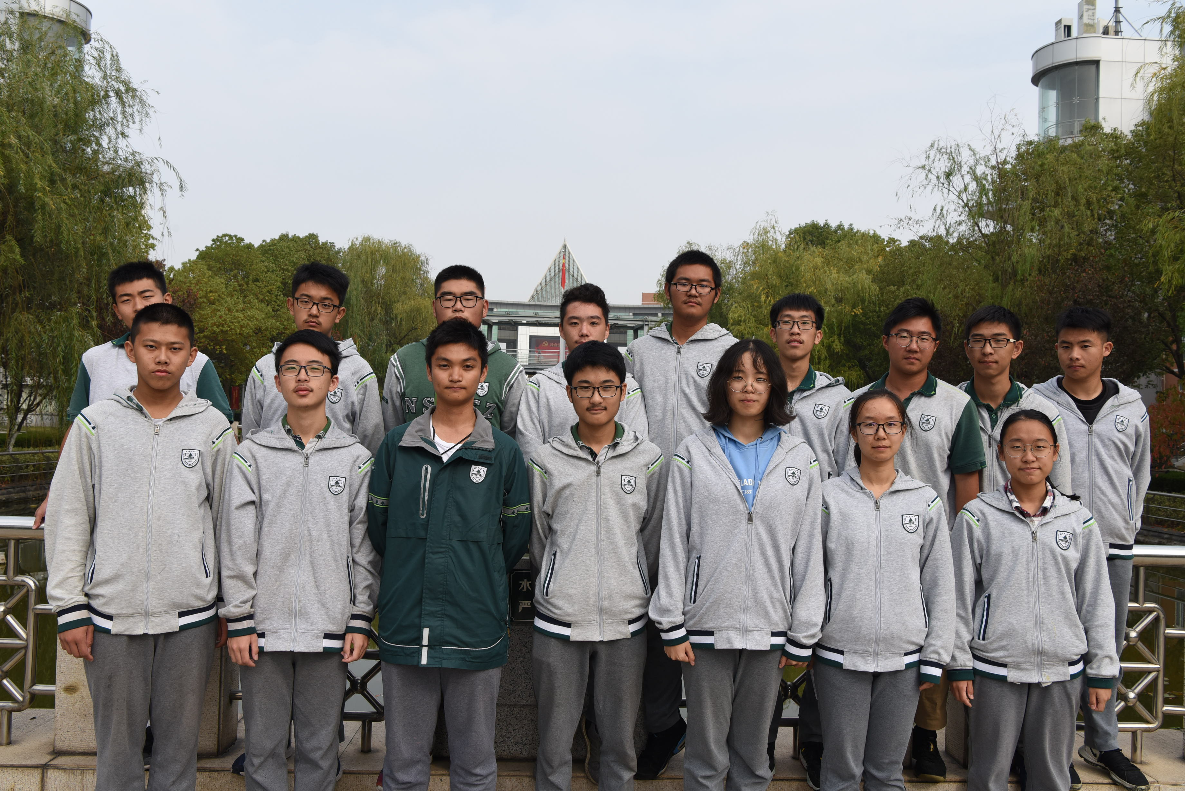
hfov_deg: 60.3
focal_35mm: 31
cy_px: 396
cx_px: 592
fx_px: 1021
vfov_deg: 42.4
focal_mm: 31
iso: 400
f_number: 11
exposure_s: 1/500
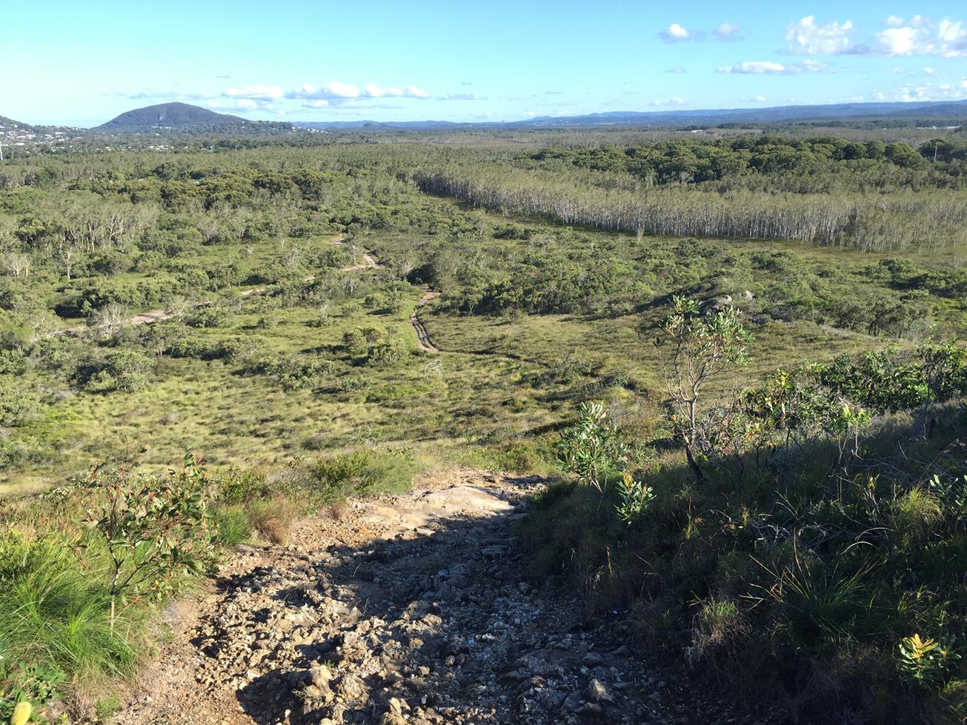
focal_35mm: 29
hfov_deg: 61.7
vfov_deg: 48.2
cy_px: 362
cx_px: 484
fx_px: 810
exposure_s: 1/706
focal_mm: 4.15
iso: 32
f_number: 2.2
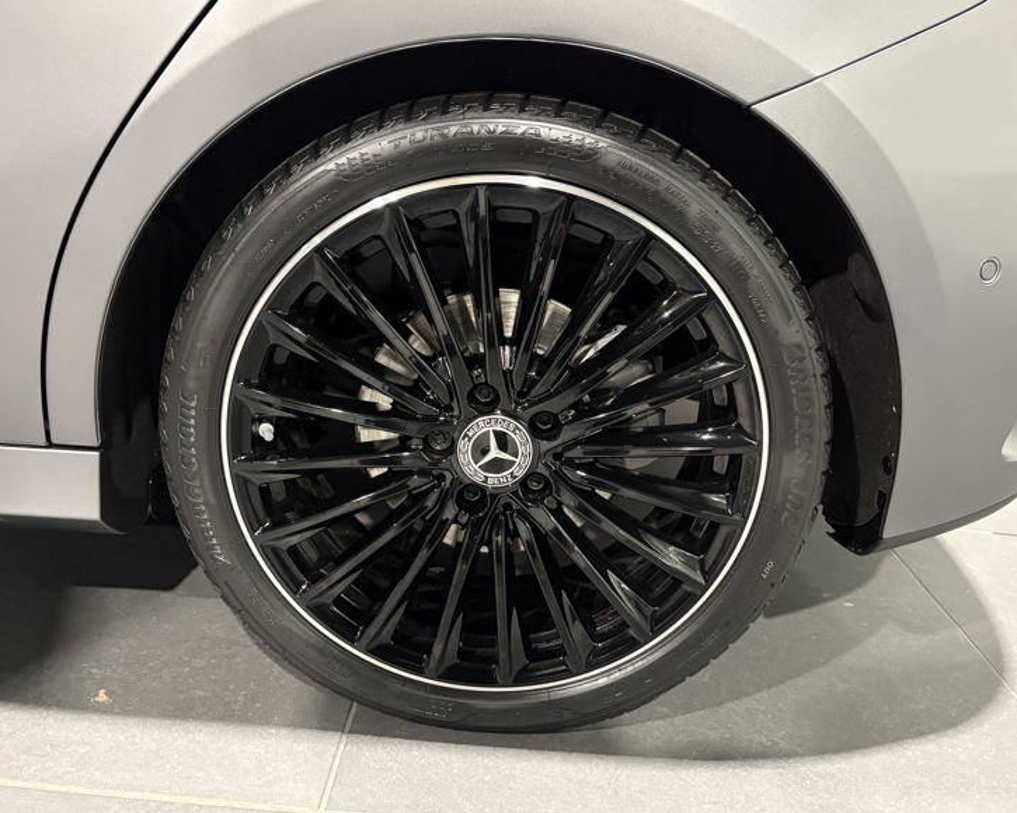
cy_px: 411
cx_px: 508
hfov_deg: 62.2
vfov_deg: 51.5
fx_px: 843
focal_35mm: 28
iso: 800
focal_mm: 5.96
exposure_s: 1/30
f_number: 1.6
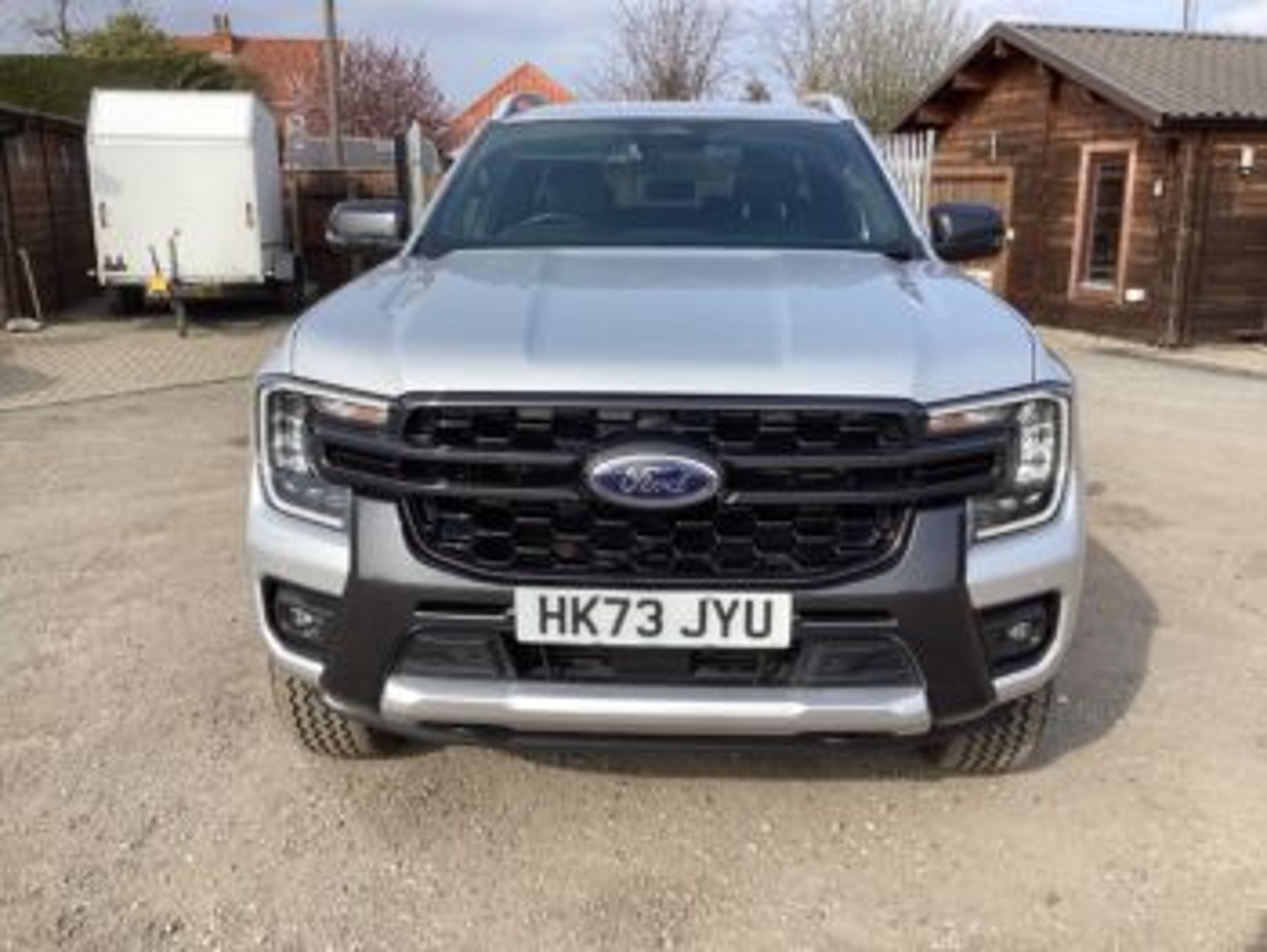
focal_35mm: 31
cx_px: 634
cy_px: 476
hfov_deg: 58.3
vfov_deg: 45.5
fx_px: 1135
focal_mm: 3.3
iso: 25
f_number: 2.4
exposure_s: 1/1072
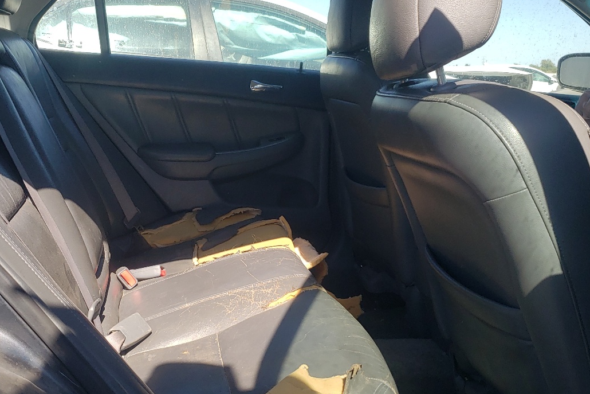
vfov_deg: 31.9
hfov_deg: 46.2
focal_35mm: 42
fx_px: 688
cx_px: 246
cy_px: 223
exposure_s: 1/1111
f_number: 1.5
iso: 50
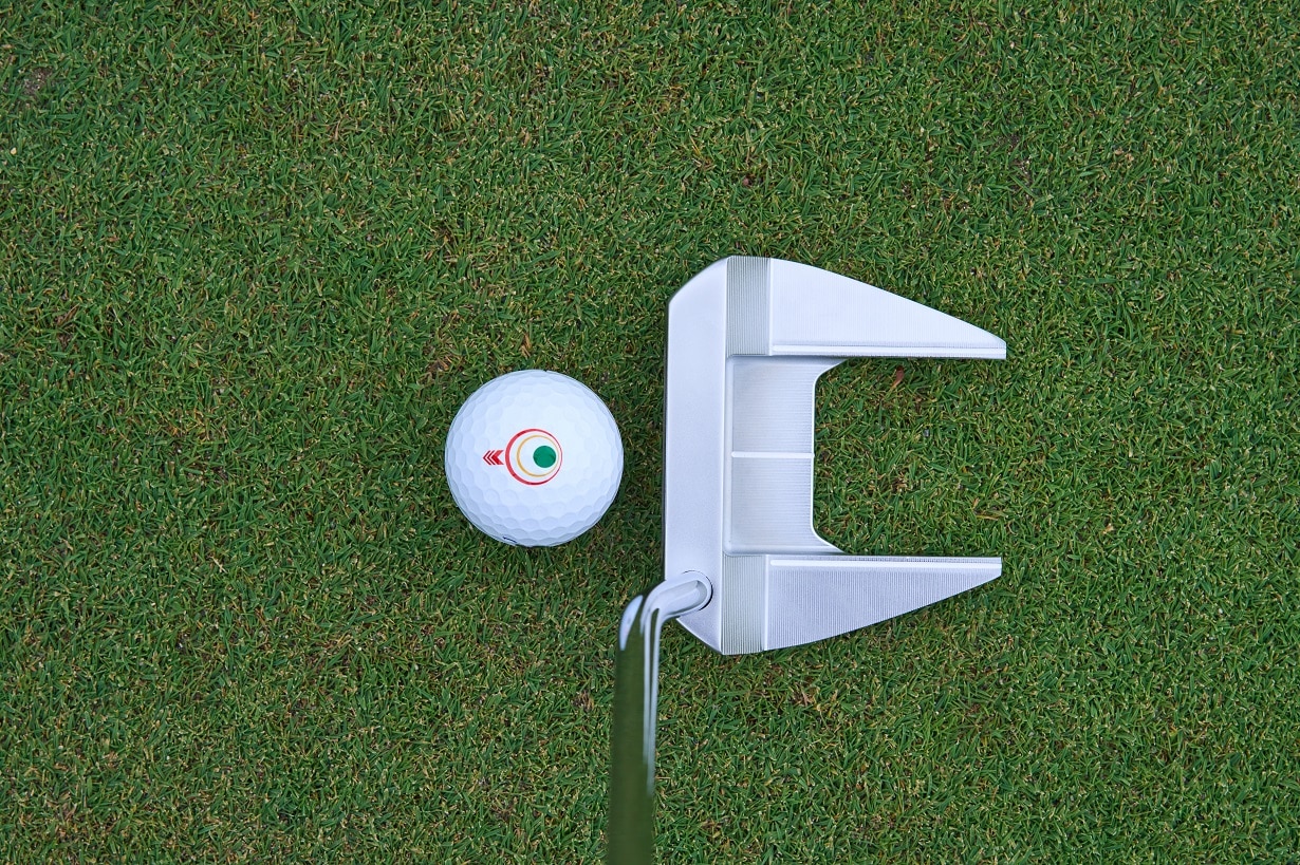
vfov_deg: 13.7
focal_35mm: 100
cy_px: 432
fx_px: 3609
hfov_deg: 20.4
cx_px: 650
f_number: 10
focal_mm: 100
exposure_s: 1/200
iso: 250
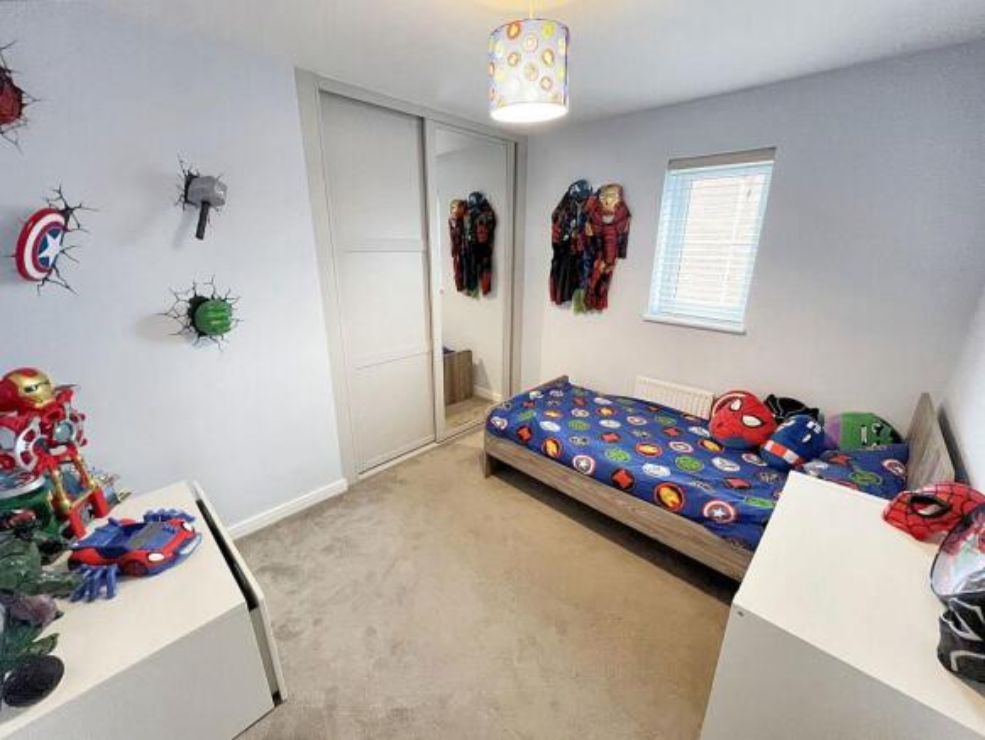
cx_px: 492
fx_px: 370
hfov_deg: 106.2
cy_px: 370
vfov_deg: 90.0
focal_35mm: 13
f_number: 1.8
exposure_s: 1/50
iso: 320
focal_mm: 1.6
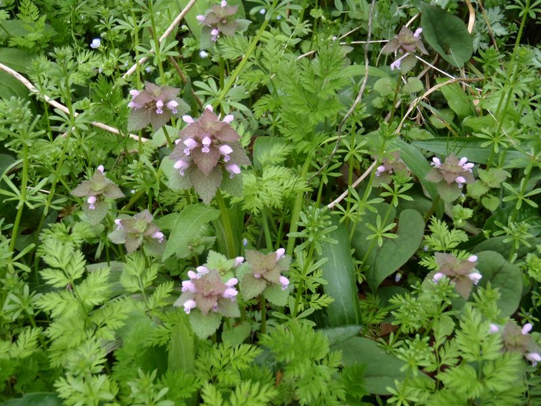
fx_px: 766
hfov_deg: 38.9
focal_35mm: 49
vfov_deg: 29.7
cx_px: 270
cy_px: 203
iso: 125
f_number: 4.9
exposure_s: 1/50
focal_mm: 8.8
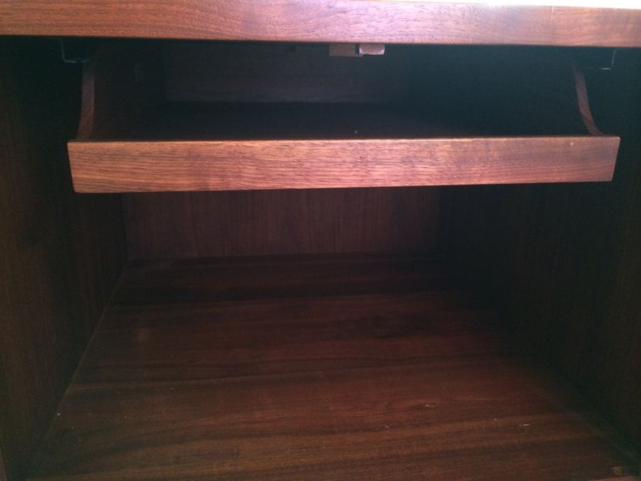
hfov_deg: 60.0
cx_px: 320
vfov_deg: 46.8
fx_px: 556
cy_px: 240
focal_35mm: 30
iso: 320
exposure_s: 1/17
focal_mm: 4.12
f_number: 2.2
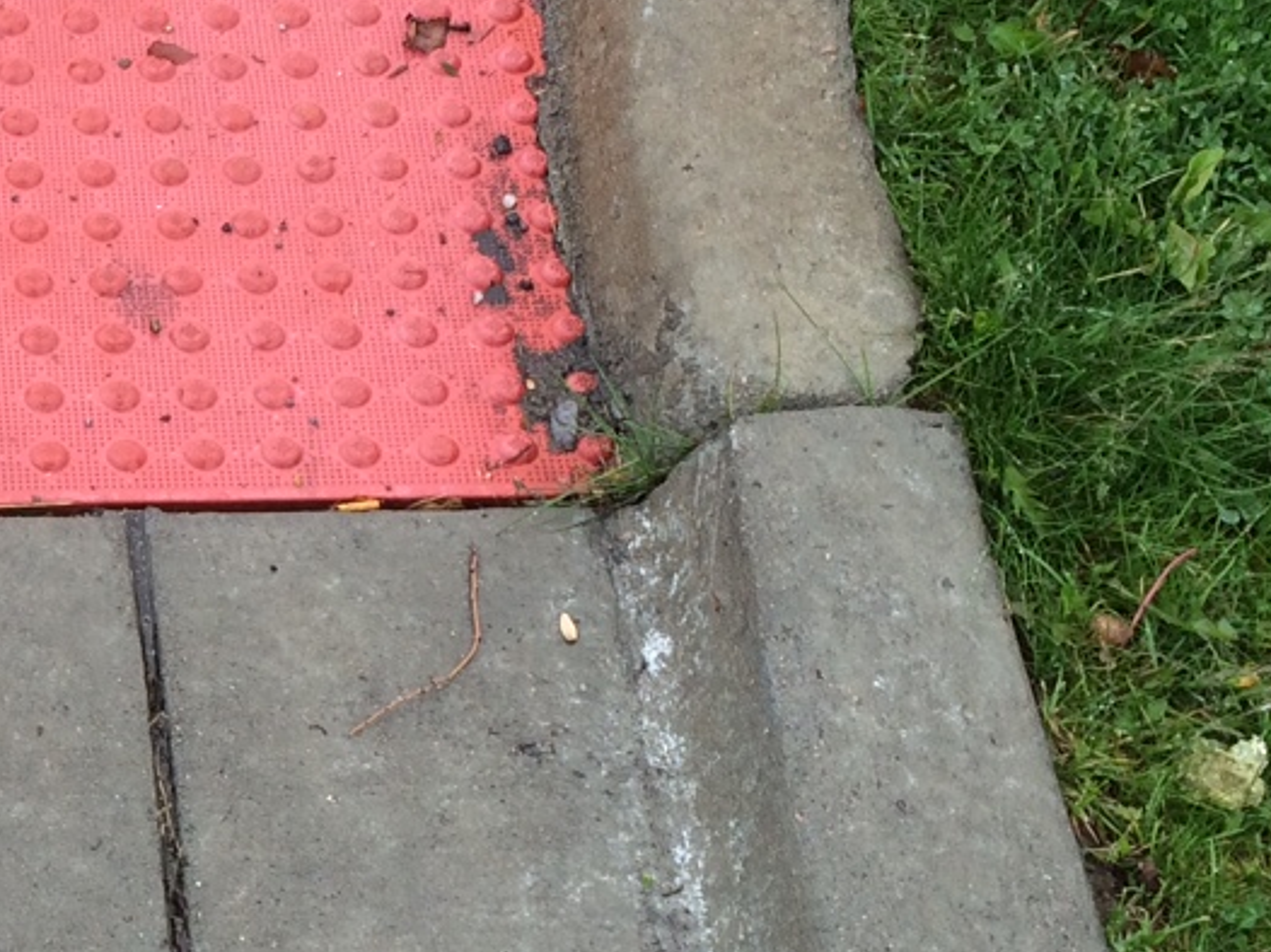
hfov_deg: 20.1
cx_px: -362
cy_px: 582
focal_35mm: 90
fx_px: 3303
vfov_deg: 16.4
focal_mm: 4.15
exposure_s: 1/124
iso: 32
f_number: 2.2
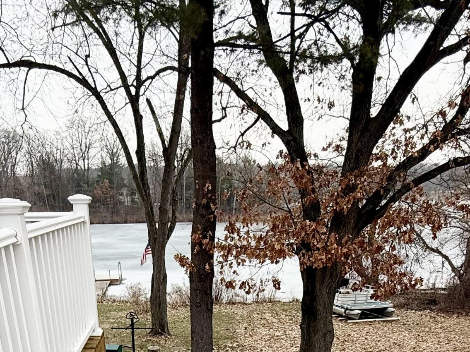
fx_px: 502
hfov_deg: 49.7
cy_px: 460
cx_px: 181
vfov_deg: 30.4
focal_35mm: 37
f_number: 2.2
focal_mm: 2.22
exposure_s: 1/1145
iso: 50
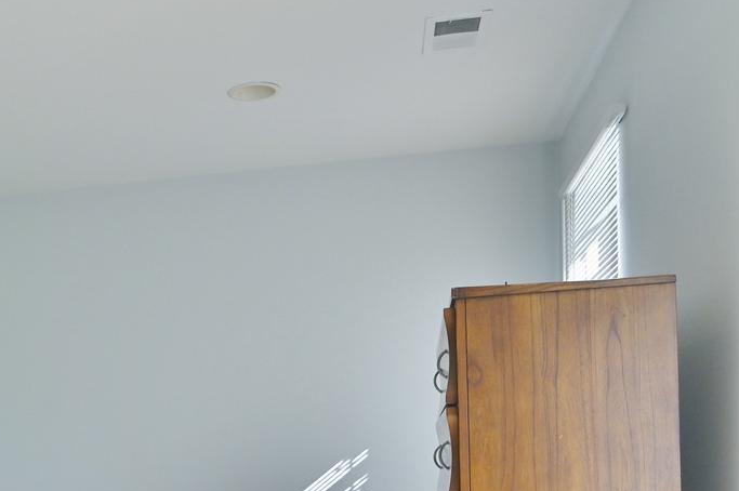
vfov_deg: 26.8
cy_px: 470
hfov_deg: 37.6
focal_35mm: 48
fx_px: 984
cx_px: 35
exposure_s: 1/250
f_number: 5.6
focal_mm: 16
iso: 200
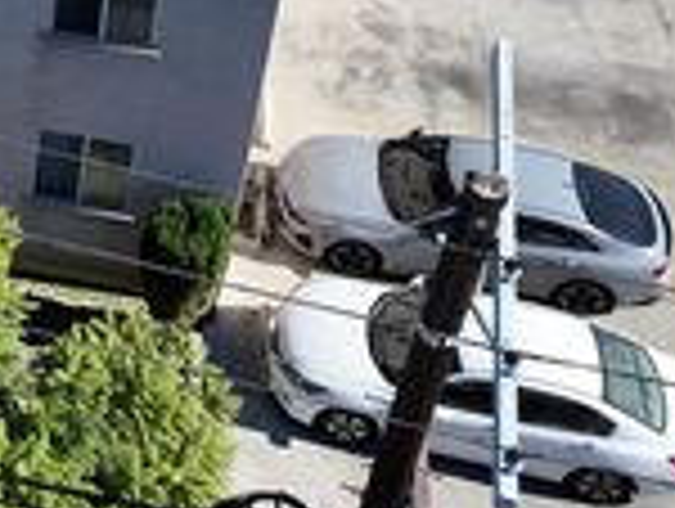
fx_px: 1562
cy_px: -245
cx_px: -220
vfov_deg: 16.8
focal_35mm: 80
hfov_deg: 21.8
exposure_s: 1/2000
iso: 160
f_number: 2.8
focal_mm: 12.29
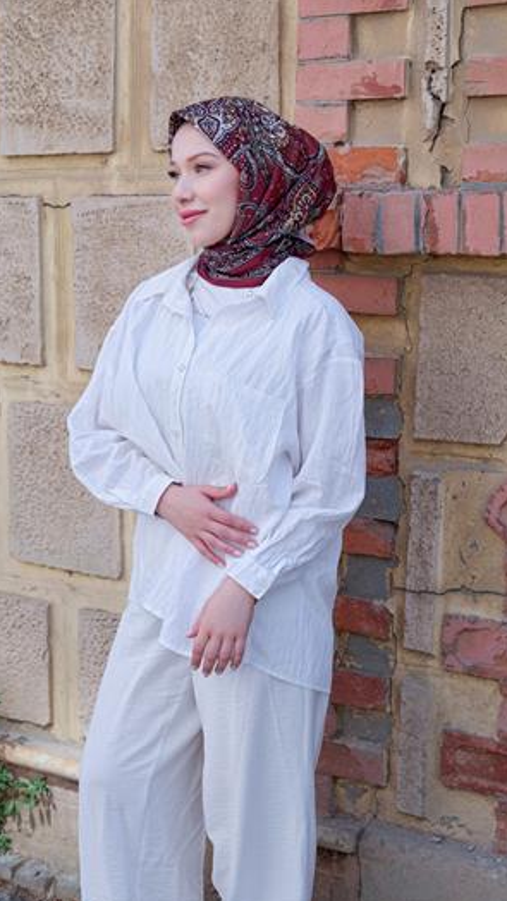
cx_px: 227
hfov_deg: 19.7
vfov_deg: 34.3
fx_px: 1457
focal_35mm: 61
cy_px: 448
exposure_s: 1/320
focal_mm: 70
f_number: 6.4
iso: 320
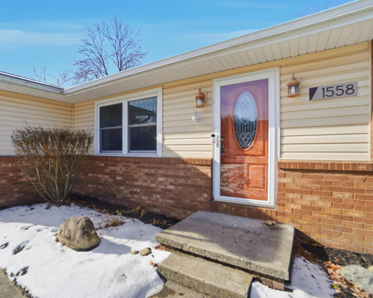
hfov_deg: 89.4
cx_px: 169
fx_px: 188
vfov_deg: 77.0
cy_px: 149
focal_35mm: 17
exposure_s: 1/4000
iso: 125
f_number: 5.6
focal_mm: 10
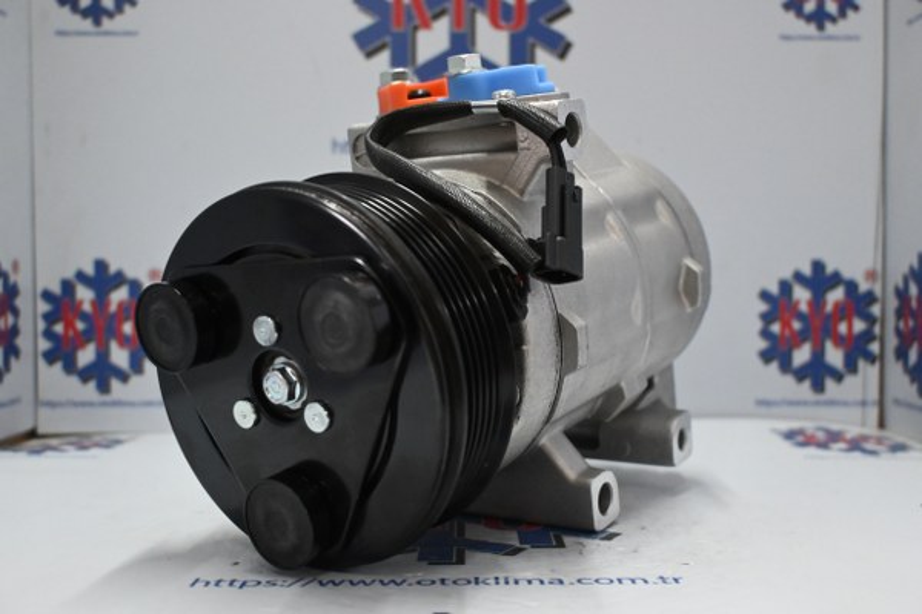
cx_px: 461
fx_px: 999
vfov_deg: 34.2
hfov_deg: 49.6
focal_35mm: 39
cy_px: 307
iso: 3200
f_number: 4.5
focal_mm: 26
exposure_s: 1/100
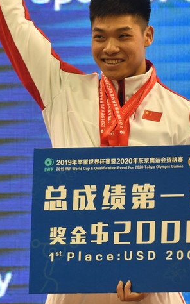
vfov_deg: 3.2
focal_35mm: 661
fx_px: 5480
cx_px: 89
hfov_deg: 2.0
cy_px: 112
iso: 1000
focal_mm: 200
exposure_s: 1/640
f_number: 3.5
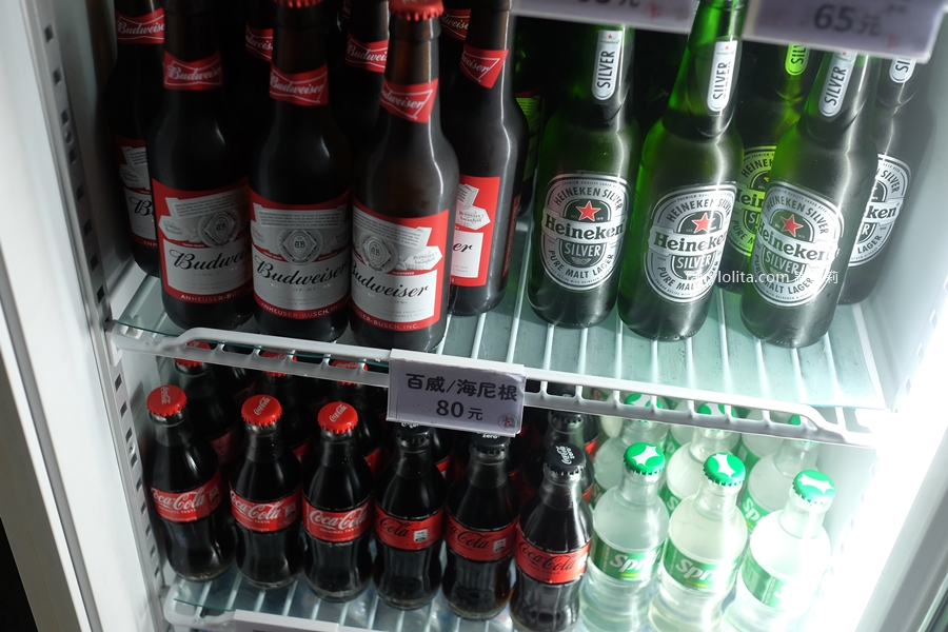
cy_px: 316
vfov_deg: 37.9
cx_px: 474
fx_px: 922
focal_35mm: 35
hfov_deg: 54.4
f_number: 2.8
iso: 800
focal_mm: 23
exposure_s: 1/200
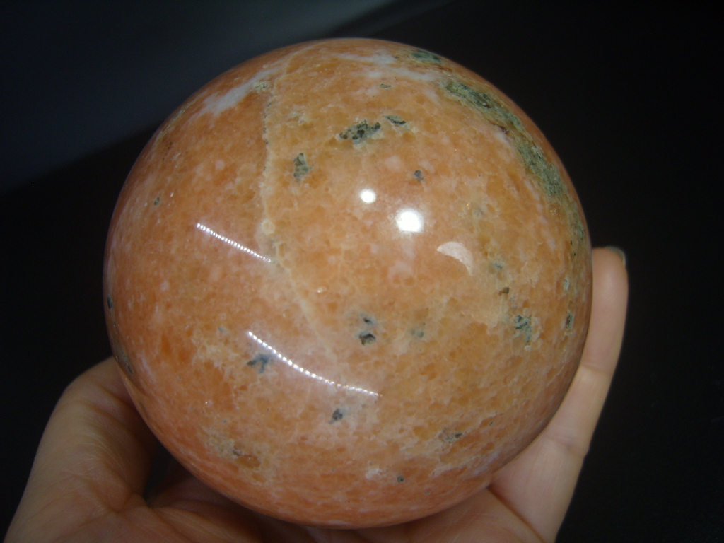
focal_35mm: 35
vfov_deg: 40.7
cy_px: 272
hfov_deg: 52.6
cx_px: 362
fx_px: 732
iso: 80
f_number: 7.1
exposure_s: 1/90
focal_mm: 7.4
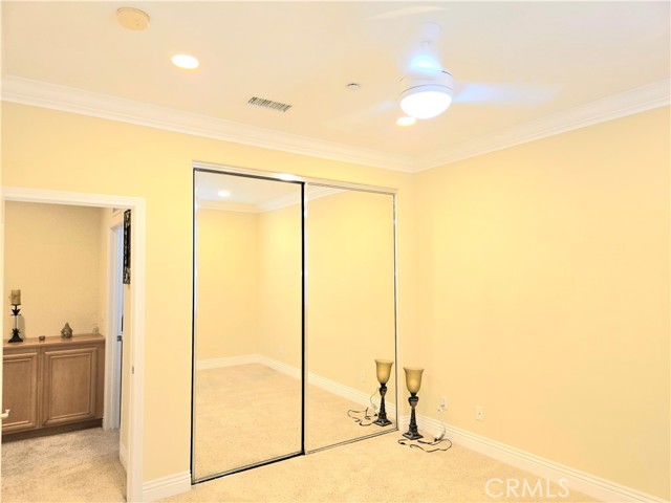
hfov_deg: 73.9
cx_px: 336
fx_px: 446
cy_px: 252
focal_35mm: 23
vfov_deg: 58.9
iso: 64
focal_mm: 5.4
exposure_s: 1/60.2
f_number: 1.8
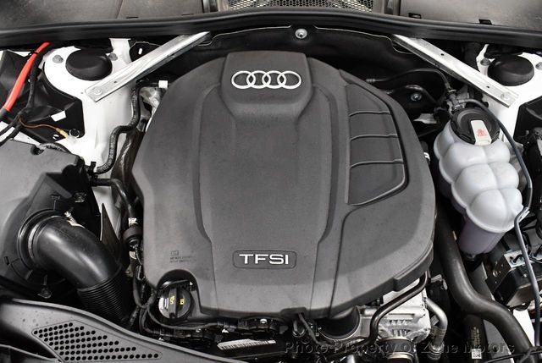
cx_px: 271
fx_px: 543
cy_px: 182
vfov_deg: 37.0
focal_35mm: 36
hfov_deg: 53.1
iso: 2000
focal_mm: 18
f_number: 3.5
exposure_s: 1/125
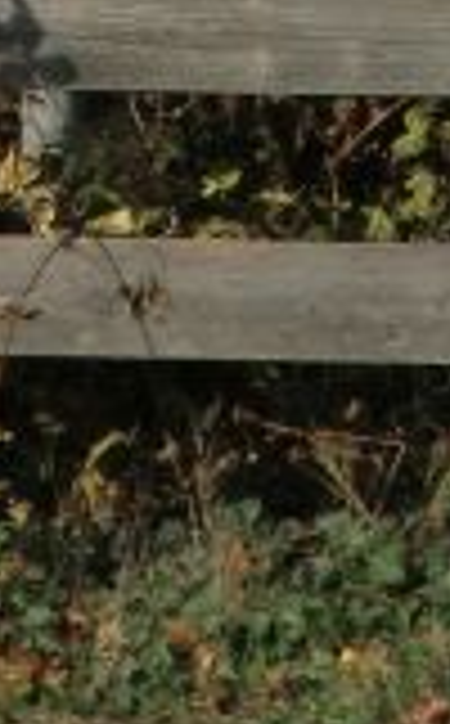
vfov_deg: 1.7
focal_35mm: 1267
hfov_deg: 1.0
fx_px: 24973
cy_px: -598
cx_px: 99
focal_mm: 43
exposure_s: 1/400
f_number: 5.8
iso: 64
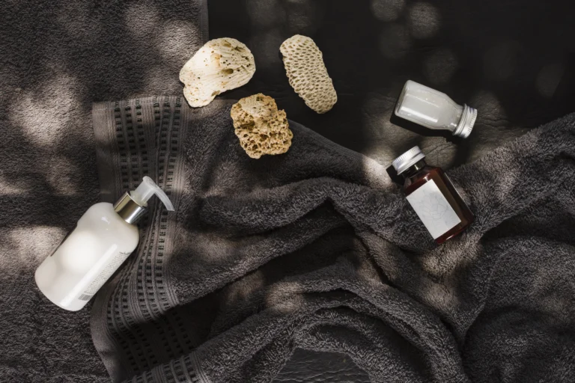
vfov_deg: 25.8
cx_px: 288
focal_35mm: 52
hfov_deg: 37.9
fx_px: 838
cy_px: 192
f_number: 5.6
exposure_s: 1/200
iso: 400
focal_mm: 35
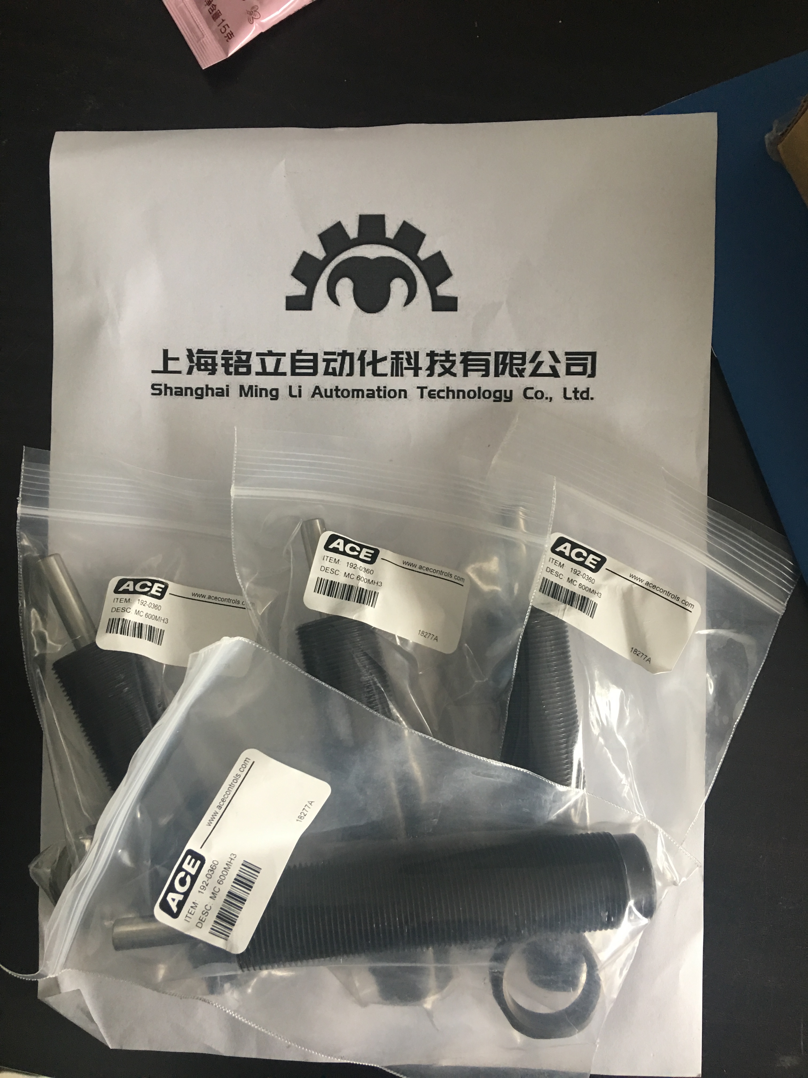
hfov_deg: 48.2
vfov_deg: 61.7
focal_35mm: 29
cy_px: 539
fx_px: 903
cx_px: 404
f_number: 2.2
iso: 64
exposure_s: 1/17
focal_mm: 4.15
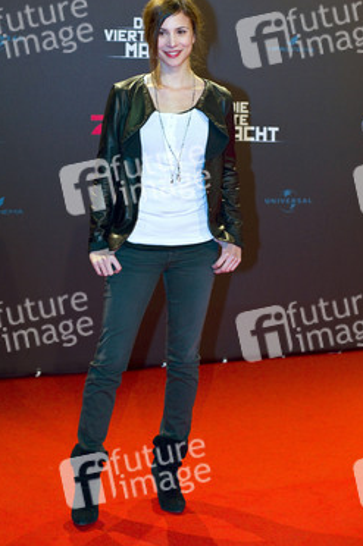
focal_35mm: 86
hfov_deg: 15.8
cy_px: 254
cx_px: 178
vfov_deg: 23.7
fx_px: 1304
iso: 1600
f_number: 5.6
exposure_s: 1/200
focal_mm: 80
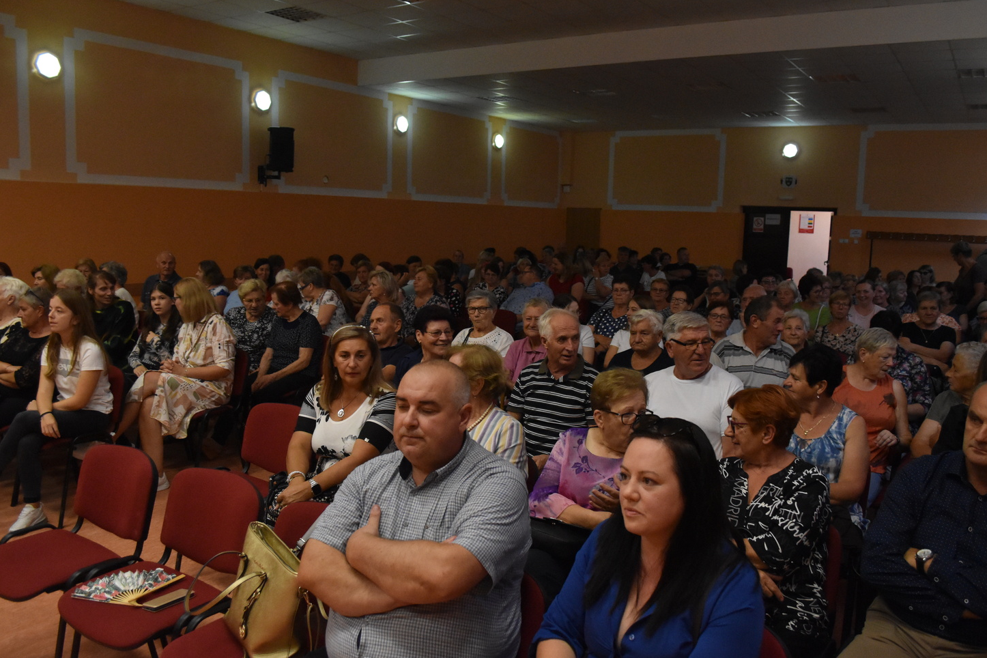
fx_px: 768
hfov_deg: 65.5
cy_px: 333
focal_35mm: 28
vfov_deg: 46.4
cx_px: 500
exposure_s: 1/250
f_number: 3.5
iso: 3200
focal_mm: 18
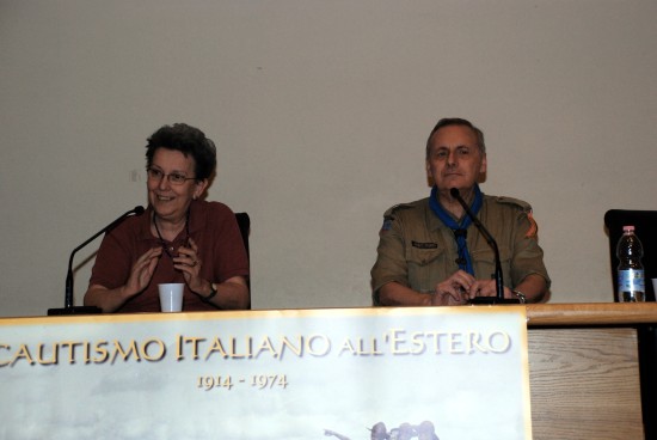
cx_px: 328
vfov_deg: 14.7
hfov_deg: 21.9
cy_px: 220
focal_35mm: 93
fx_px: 1699
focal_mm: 62
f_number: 5.6
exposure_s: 1/60
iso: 400
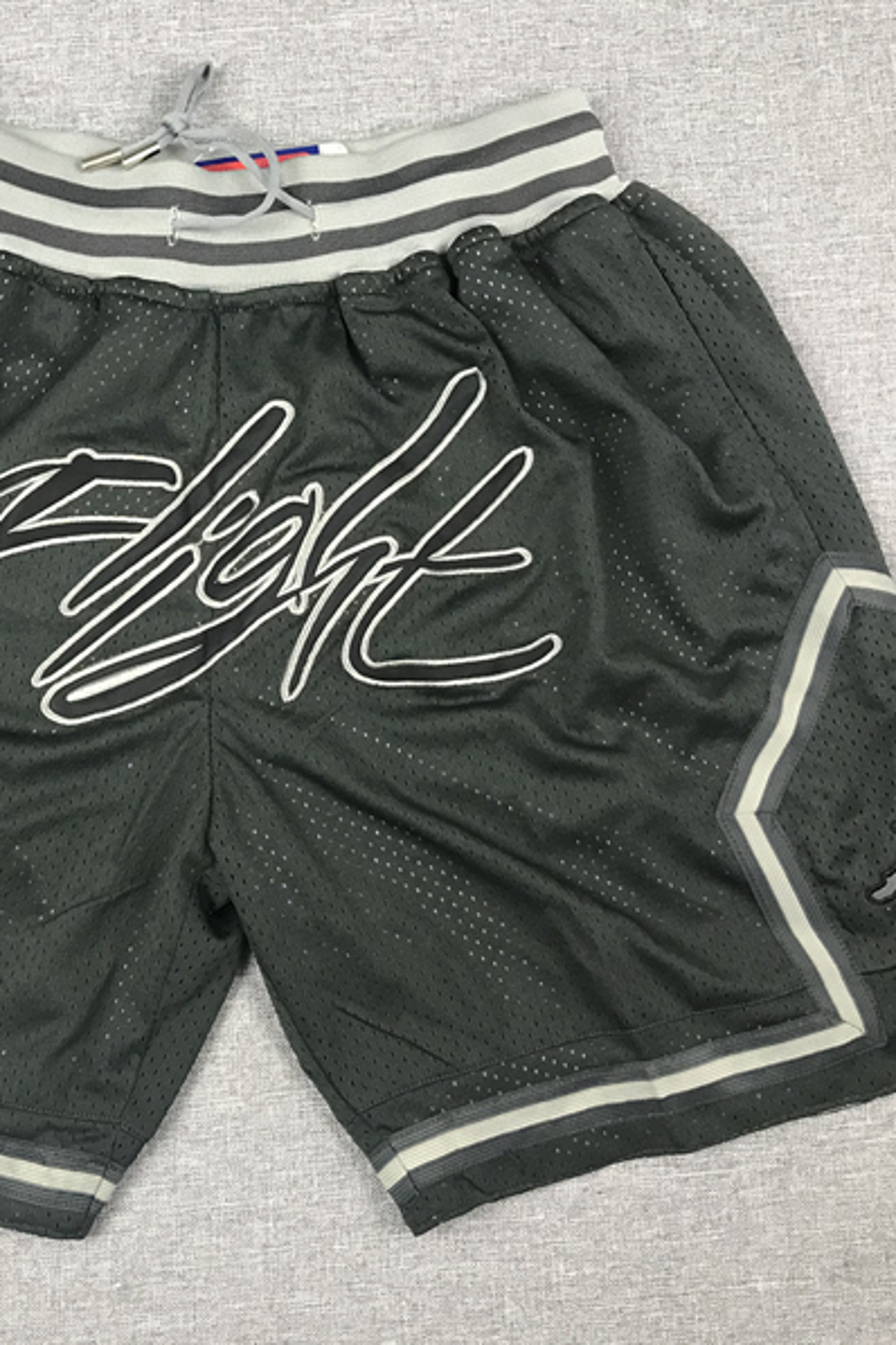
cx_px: 232
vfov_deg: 49.6
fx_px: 1456
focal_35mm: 39
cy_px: 671
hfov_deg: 33.6
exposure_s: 1/25
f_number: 1.8
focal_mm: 3.99
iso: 32
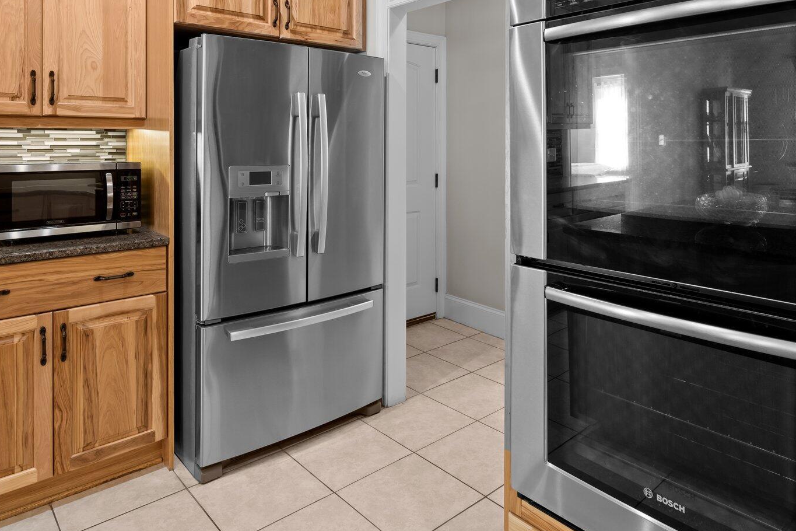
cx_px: 422
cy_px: 141
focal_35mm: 24
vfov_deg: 51.2
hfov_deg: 73.7
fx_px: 531
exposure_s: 1
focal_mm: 16
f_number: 8
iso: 400
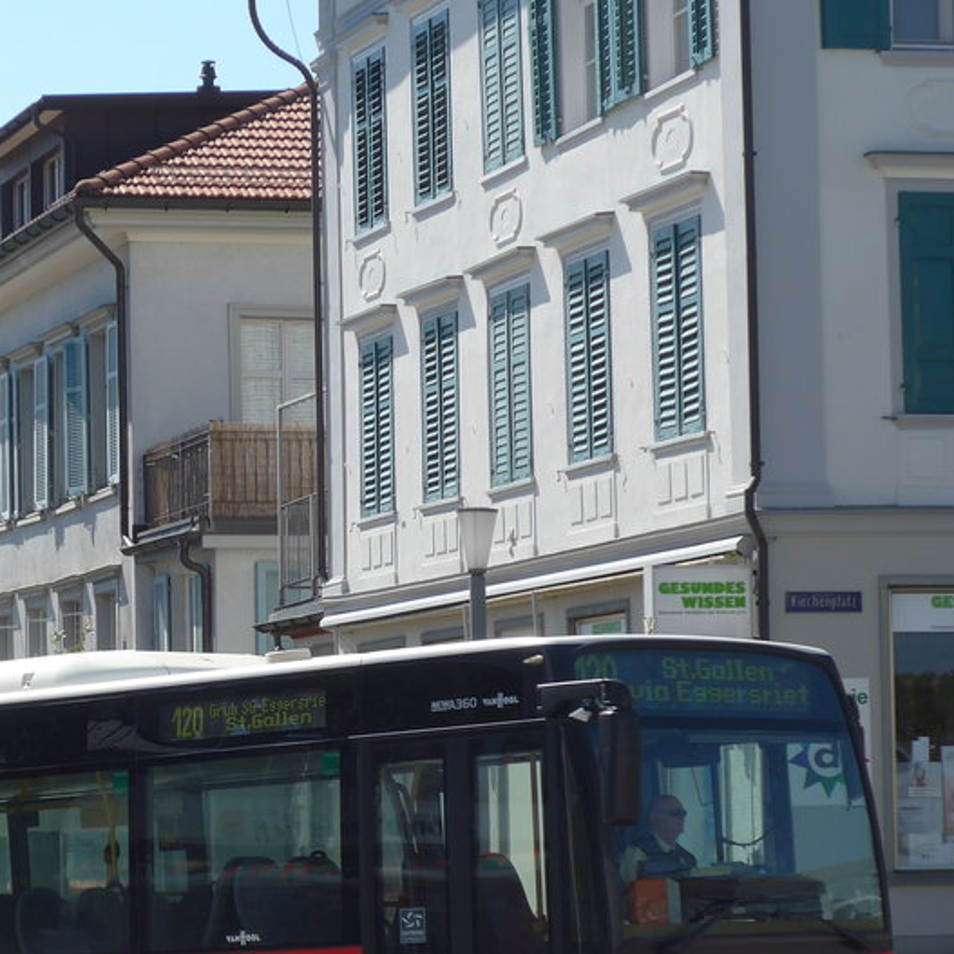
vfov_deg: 11.7
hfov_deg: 11.7
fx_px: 4646
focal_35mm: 149
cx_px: 154
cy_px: 670
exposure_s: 1/640
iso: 80
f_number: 4.2
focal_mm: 15
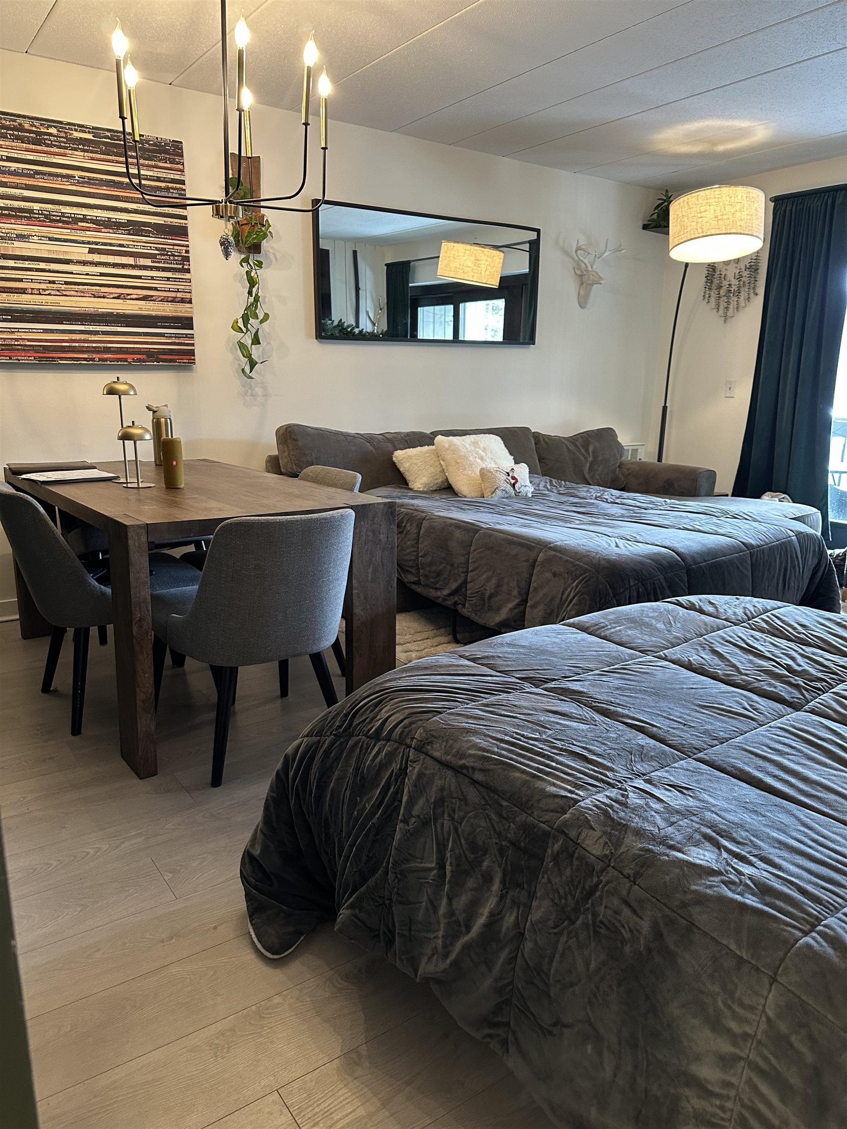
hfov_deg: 56.8
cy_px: 564
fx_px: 783
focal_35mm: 24
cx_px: 424
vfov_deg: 71.6
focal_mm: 6.86
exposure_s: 1/60
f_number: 1.78
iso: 320
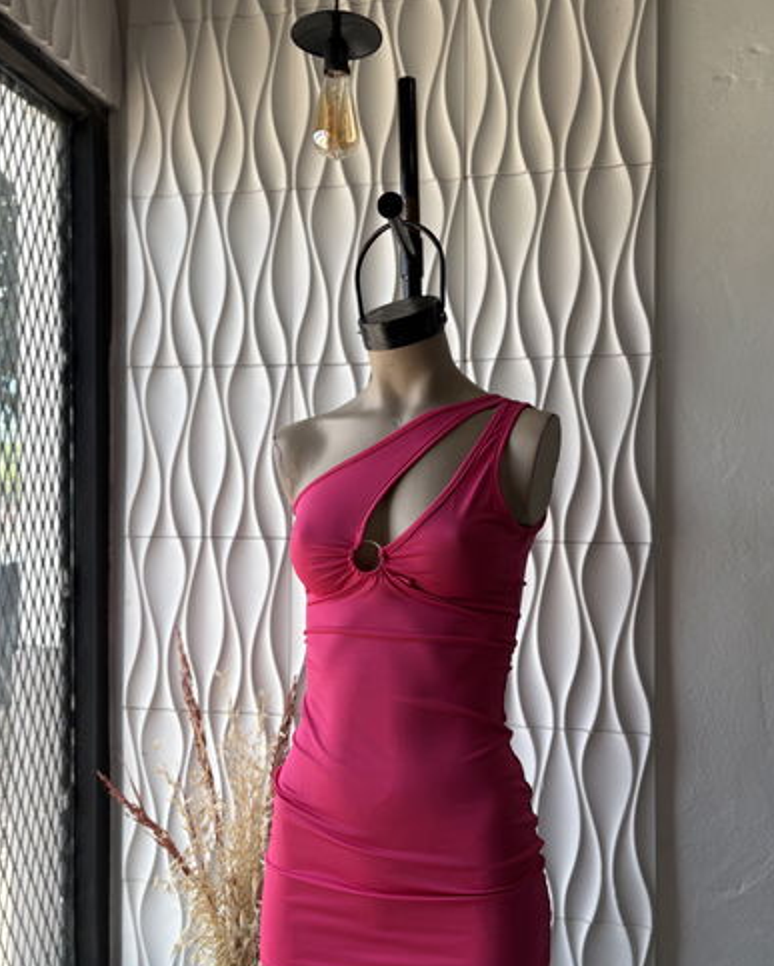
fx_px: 801
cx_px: 392
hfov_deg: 51.6
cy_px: 483
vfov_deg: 62.2
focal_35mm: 28
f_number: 1.6
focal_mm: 5.96
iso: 50
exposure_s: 1/414
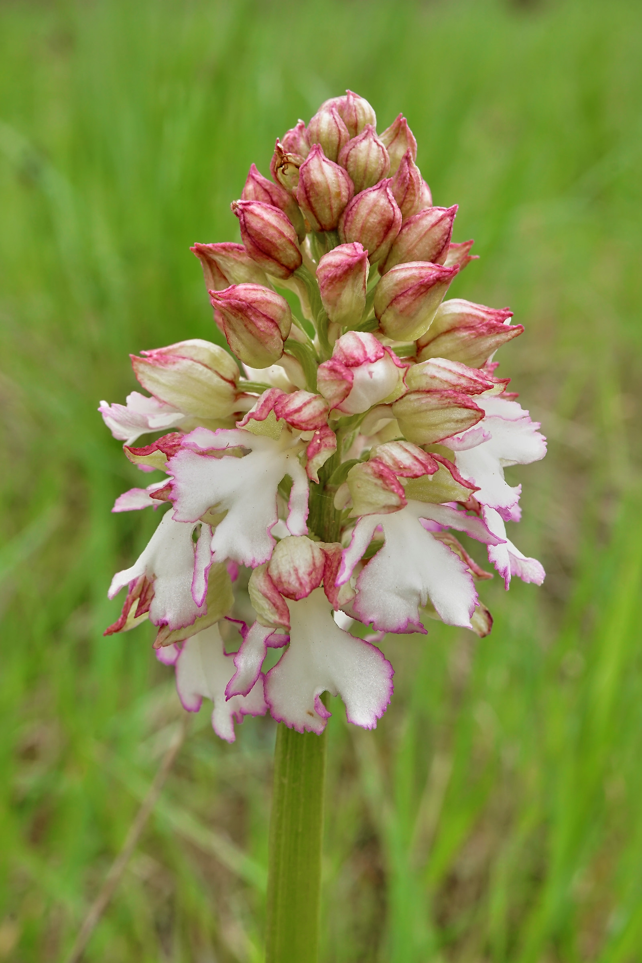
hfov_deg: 23.2
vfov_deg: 34.2
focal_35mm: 58
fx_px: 1565
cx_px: 321
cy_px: 482
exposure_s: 1/100
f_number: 13
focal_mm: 39
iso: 400
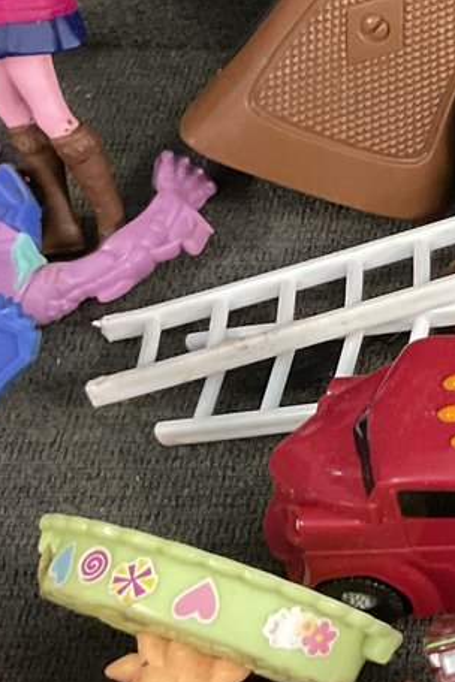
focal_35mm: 100
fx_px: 1896
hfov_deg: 12.3
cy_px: 248
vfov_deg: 20.4
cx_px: 875
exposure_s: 1/40
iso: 200
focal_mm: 3
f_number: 1.8
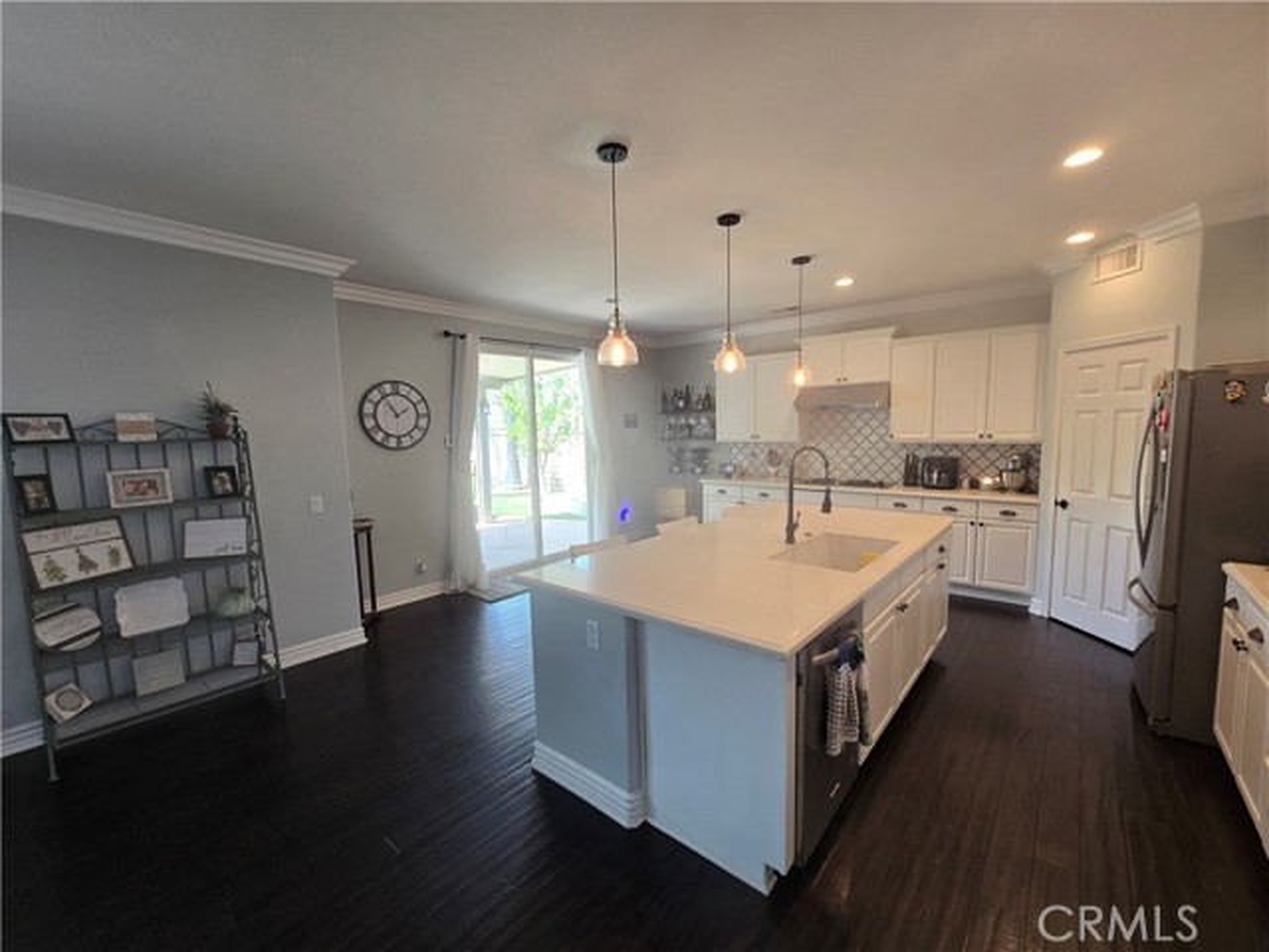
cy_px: 476
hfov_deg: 106.2
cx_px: 634
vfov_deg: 89.9
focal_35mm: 13
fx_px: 477
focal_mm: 2.2
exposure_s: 1/60
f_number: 2.2
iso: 125
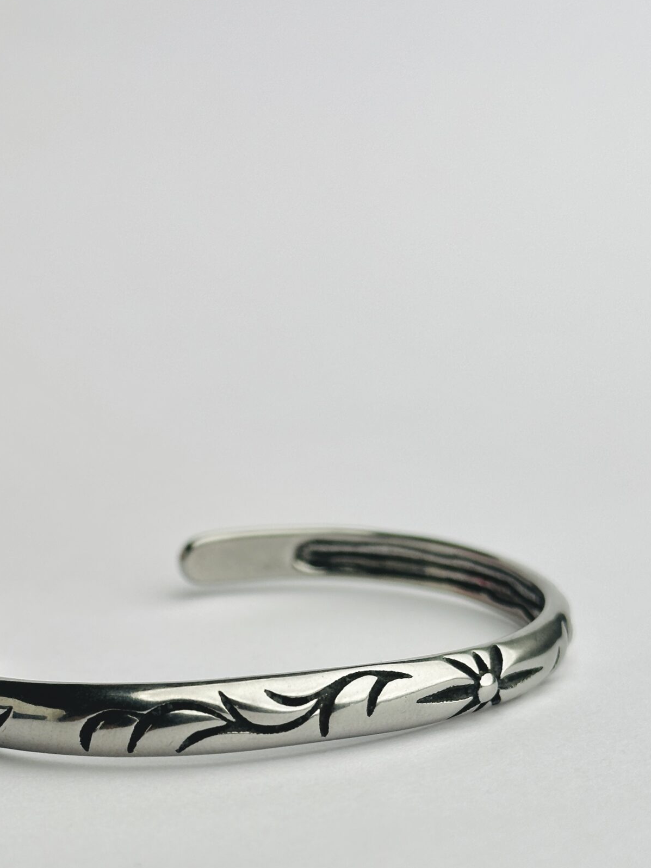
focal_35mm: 77
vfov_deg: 25.0
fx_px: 1931
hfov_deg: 19.1
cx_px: 327
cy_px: 671
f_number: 1.78
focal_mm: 6.86
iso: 64
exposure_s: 1/791
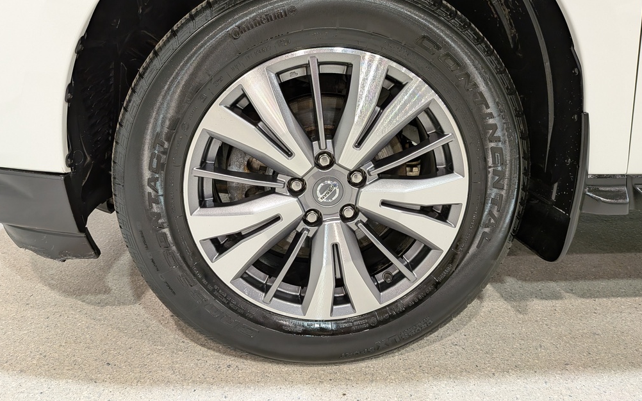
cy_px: 163
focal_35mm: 26
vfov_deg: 47.3
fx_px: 455
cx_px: 326
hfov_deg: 70.4
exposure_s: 1/60
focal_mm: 4.53
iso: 91
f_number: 1.7
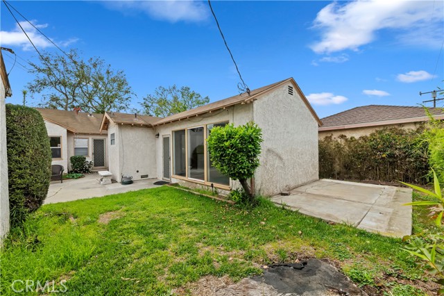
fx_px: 173
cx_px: 222
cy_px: 148
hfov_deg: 104.3
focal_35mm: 14
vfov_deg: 81.1
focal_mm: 14
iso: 500
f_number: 18
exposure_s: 1/125
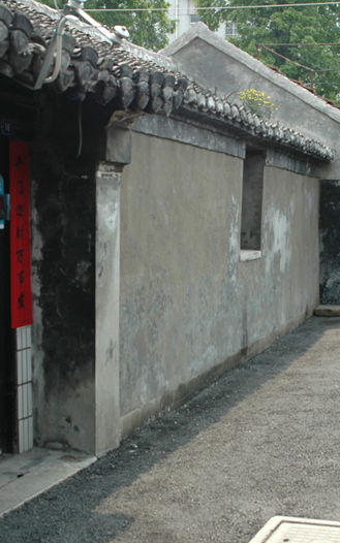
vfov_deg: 31.5
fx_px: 963
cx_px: 248
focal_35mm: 65
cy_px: 271
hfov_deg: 19.9
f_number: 5.6
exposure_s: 1/320
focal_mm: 28
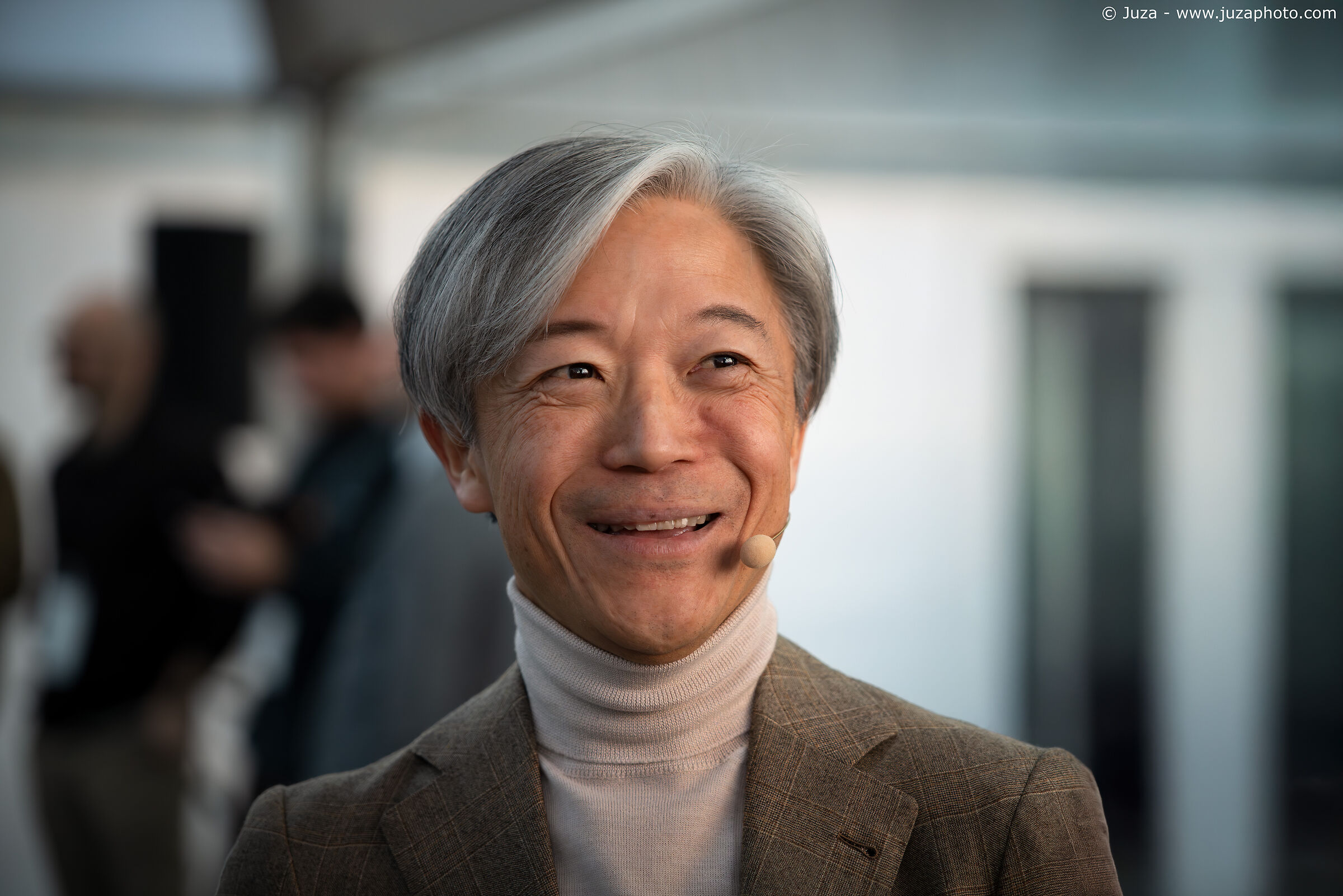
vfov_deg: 13.0
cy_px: 448
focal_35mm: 105
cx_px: 672
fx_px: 3918
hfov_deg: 19.5
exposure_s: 1/640
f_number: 2.8
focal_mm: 105
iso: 1600
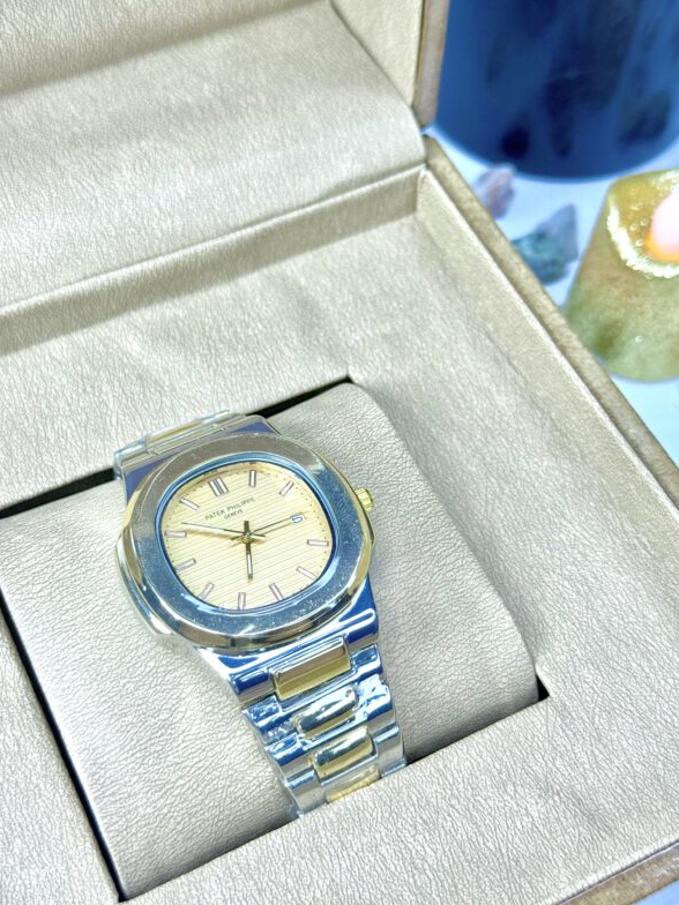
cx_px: 335
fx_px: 1282
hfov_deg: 29.7
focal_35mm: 49
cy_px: 456
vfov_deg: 38.9
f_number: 1.78
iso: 80
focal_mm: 6.76
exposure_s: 1/330
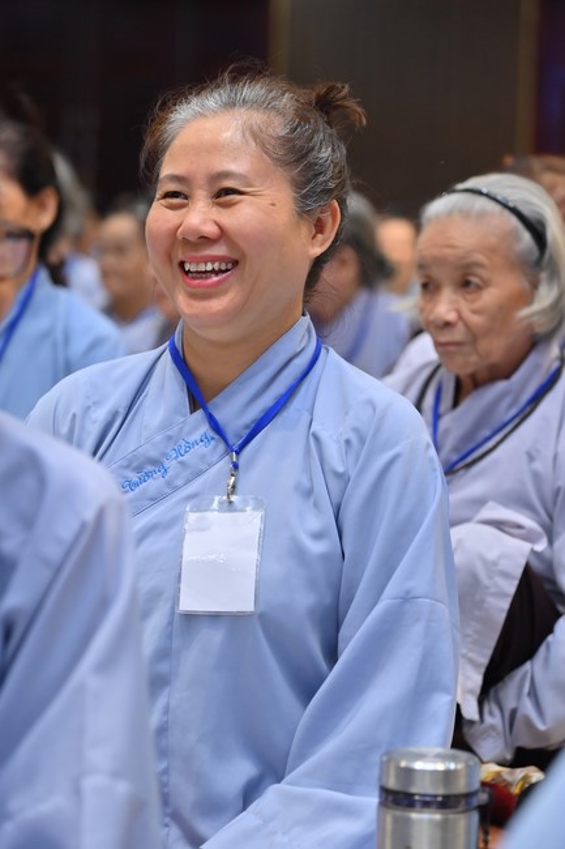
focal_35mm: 120
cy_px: 424
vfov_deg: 17.1
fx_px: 2826
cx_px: 282
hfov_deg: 11.4
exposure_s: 1/160
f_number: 4.5
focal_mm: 120
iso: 1250
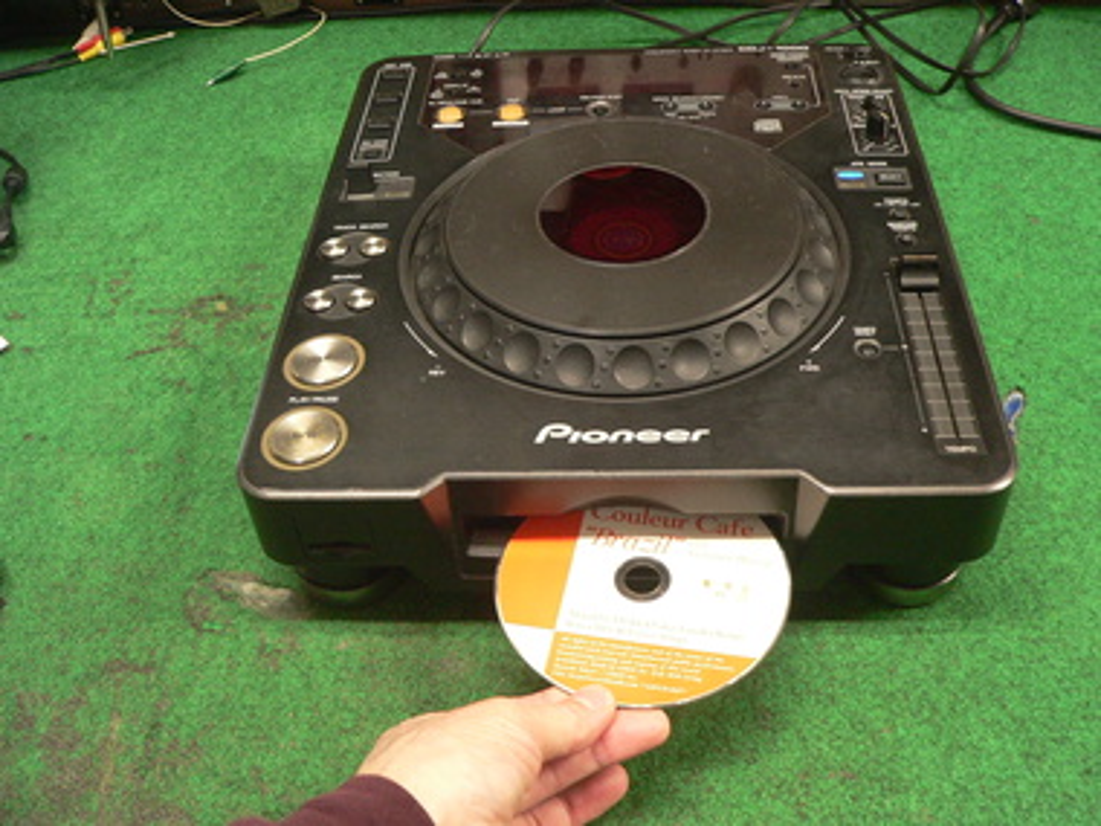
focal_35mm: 36
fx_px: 1145
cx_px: 550
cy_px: 413
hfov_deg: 51.4
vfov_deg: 39.7
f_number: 2.8
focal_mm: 6
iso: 200
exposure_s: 1/13
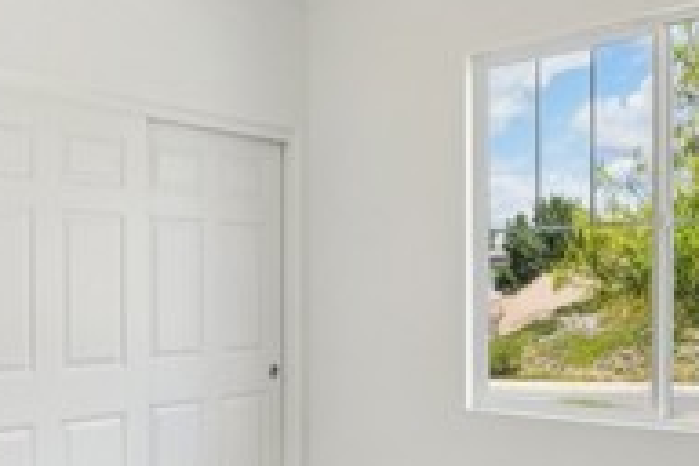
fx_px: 777
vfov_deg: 33.3
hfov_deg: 48.3
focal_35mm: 40
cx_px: 295
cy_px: 273
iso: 100
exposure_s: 1/30
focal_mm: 12
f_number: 8
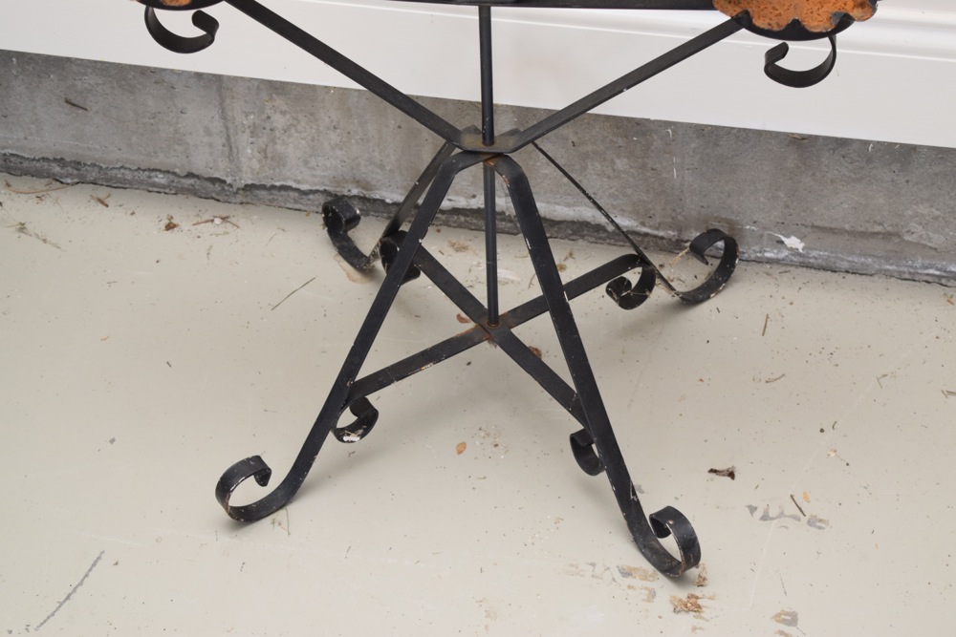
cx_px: 478
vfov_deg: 17.5
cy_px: 318
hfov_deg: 26.0
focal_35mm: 78
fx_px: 2071
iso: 800
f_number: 5.6
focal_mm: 52
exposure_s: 1/100
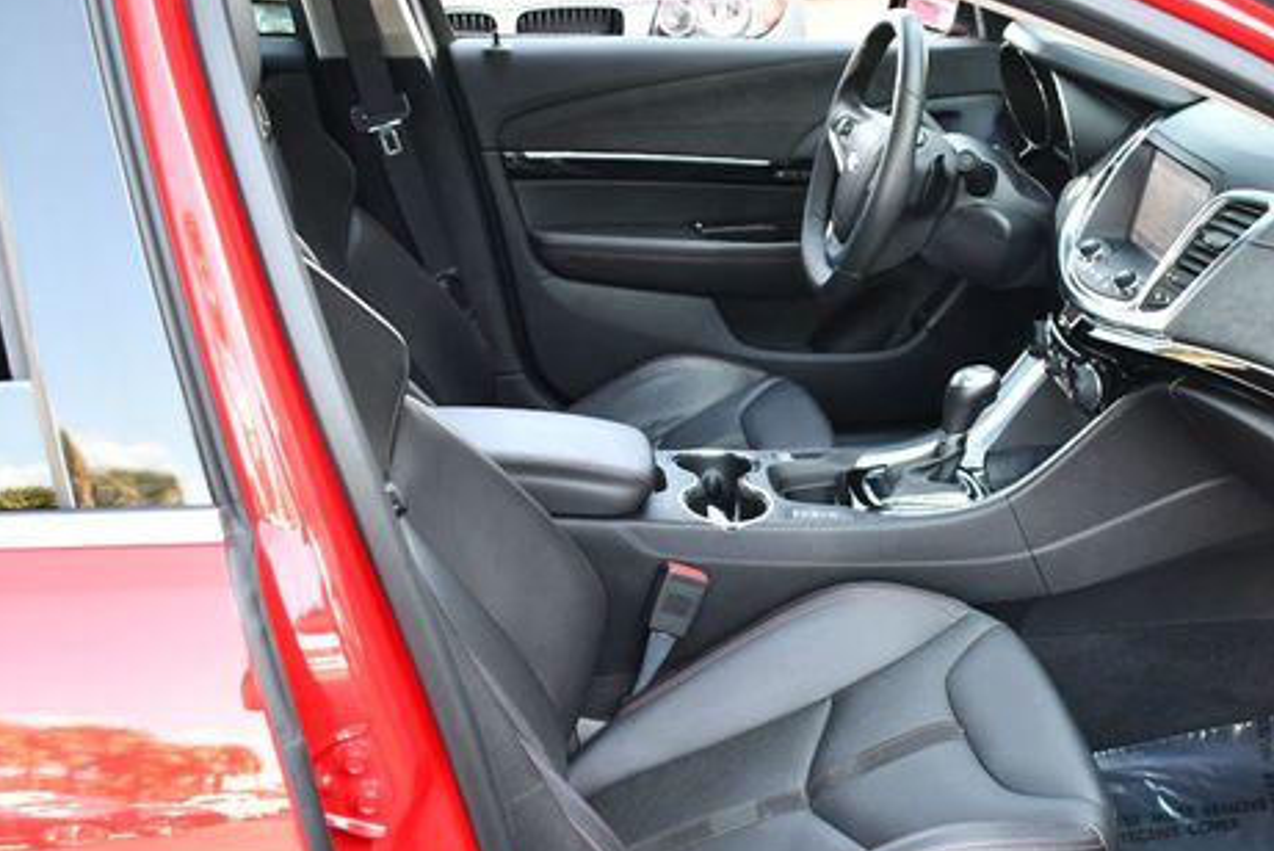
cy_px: 547
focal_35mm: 50
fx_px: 1770
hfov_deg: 39.2
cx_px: 835
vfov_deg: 26.9
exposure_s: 1/200
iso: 800
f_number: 3.5
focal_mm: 18
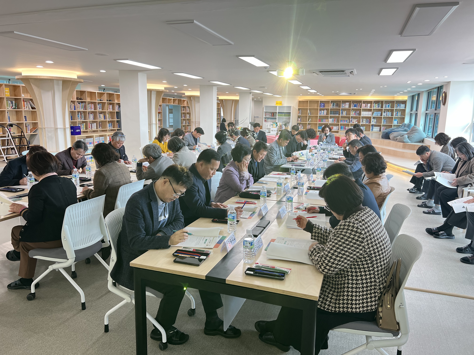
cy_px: 178
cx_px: 237
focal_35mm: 26
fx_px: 356
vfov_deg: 53.1
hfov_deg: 67.3
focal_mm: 5.7
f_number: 1.5
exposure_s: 1/120
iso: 125
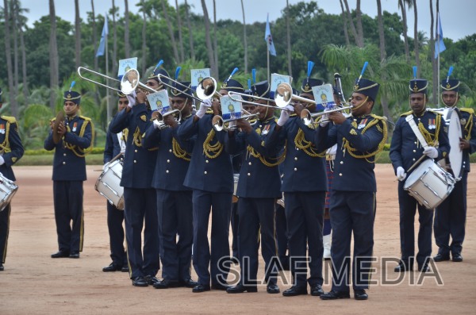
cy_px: 158
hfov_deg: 13.1
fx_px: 2078
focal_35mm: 158
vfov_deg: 8.7
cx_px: 238
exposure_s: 1/125
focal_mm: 105
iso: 250
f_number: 5.6
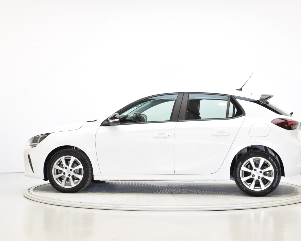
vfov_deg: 21.3
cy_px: 122
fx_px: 641
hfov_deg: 26.4
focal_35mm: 72
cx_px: 169
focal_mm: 42
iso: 100
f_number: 10
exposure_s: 1/3
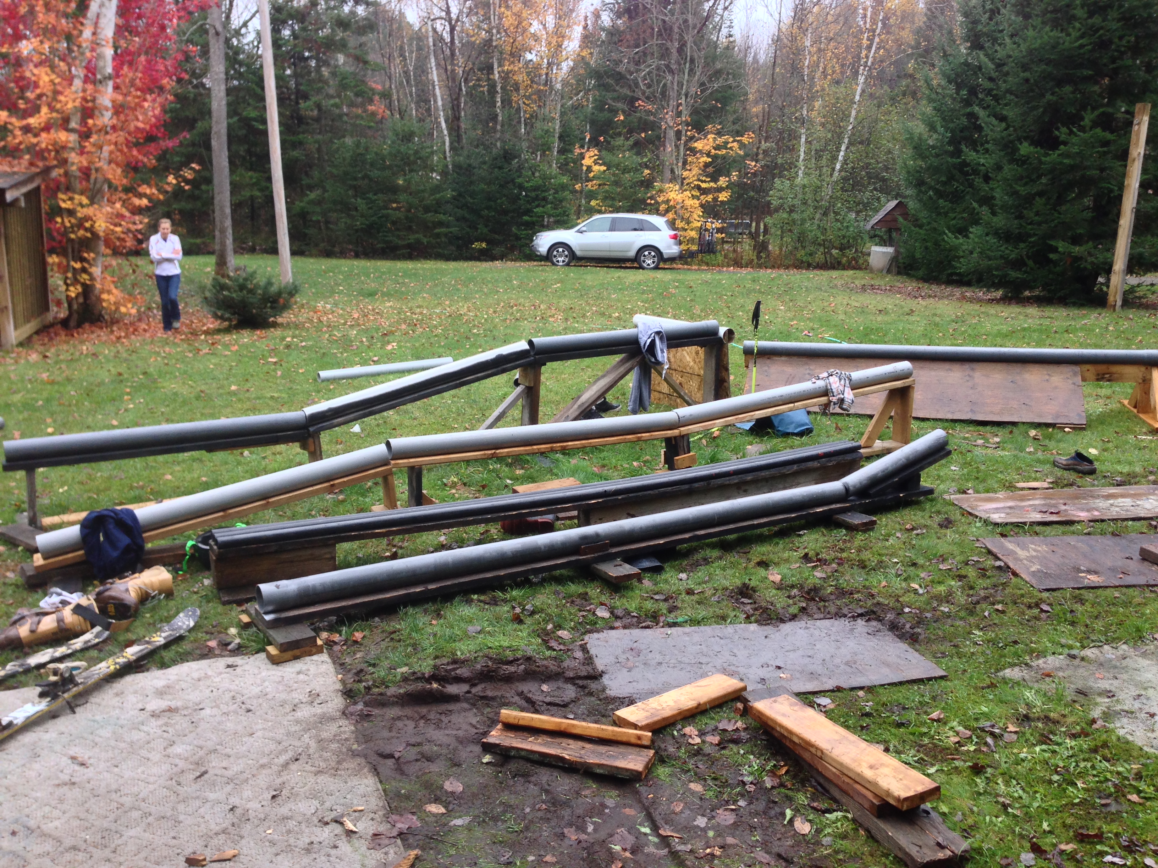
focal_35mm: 33
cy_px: 434
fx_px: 1104
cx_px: 579
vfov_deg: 42.9
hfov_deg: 55.4
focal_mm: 4.12
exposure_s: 1/120
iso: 80
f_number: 2.4
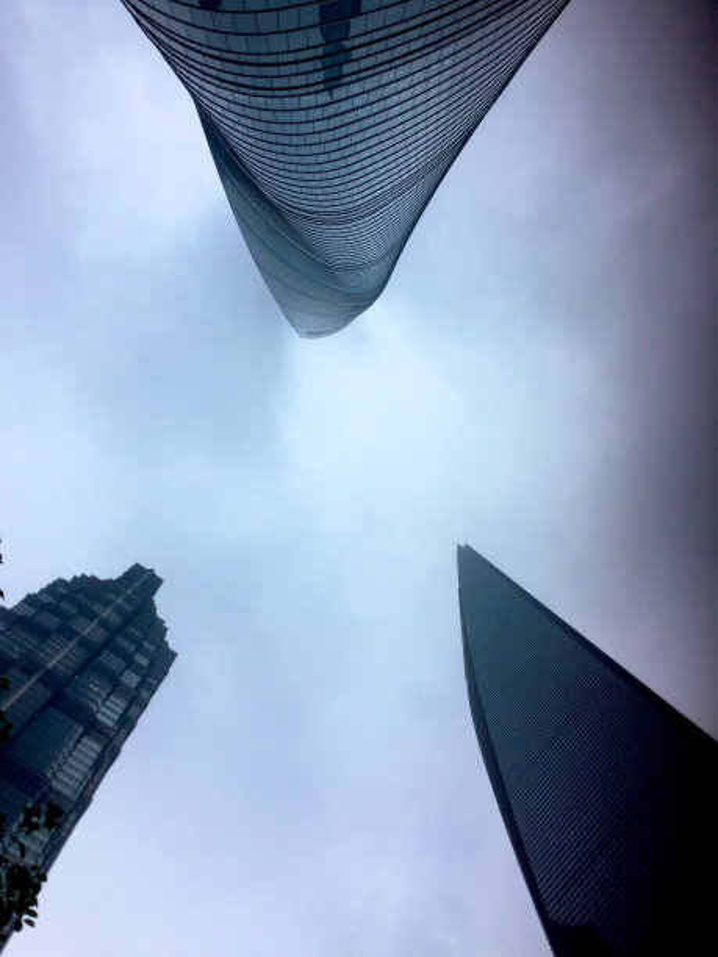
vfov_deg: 58.4
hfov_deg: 45.4
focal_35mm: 31
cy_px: 478
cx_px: 359
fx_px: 857
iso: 25
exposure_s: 1/330
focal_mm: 3.3
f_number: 2.4
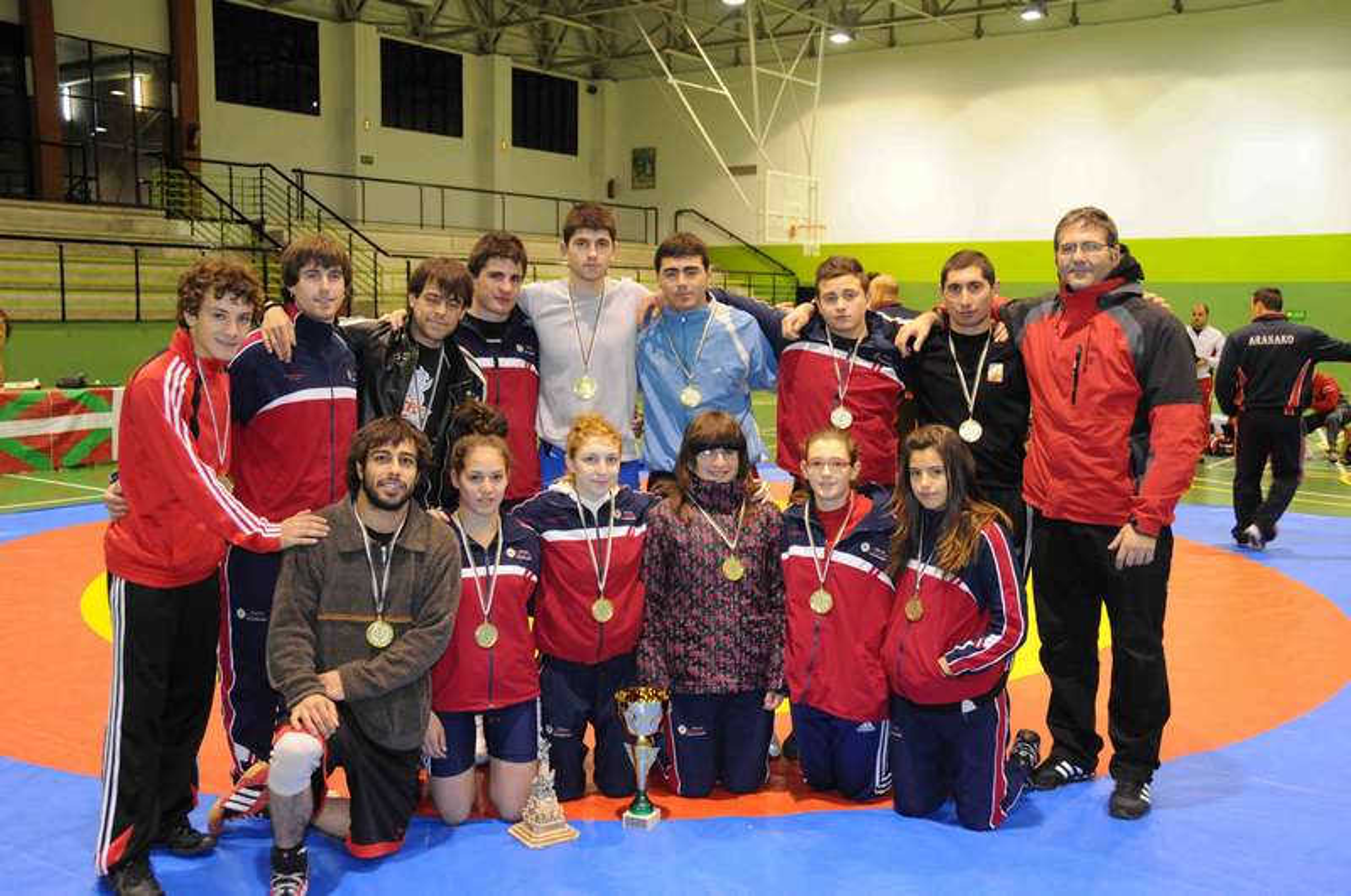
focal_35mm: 36
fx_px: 1349
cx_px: 676
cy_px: 448
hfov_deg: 53.2
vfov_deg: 36.8
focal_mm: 24
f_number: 3.8
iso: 1000
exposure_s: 1/50
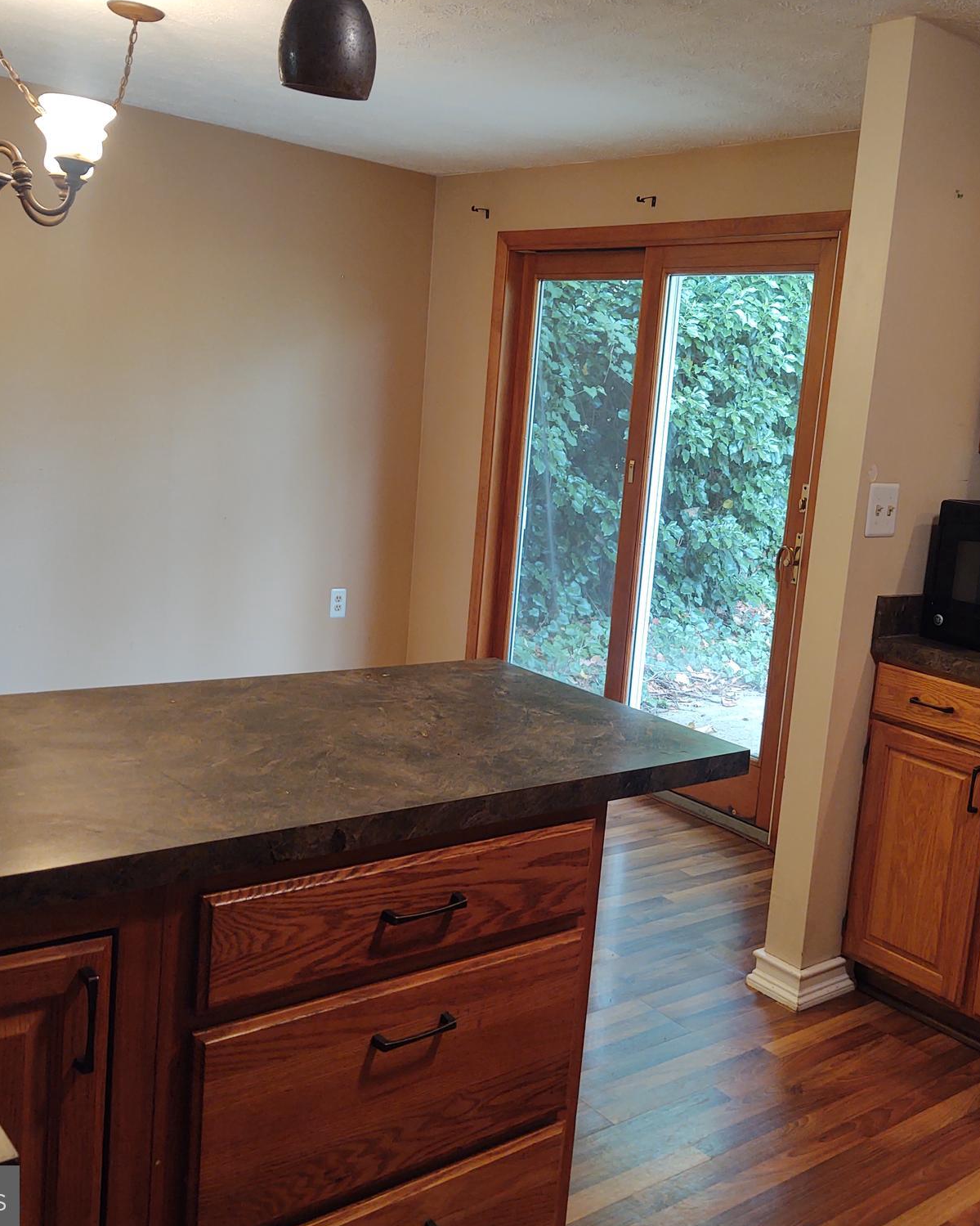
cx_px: 652
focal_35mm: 36
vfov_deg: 50.3
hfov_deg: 40.6
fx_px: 1305
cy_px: 604
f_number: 1.7
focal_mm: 4.75
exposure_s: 1/50
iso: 118
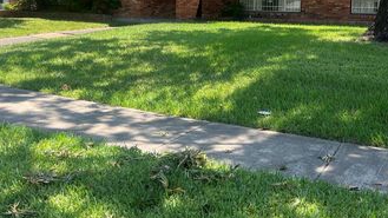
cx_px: 237
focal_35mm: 43
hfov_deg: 47.0
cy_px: 47
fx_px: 442
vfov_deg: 27.2
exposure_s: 1/859
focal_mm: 5.7
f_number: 1.5
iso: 50
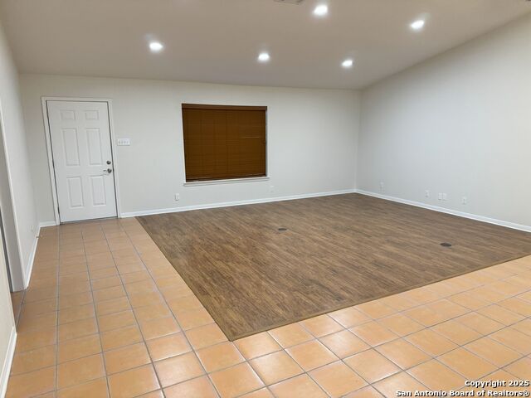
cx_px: 266
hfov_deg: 71.6
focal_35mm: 24
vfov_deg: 56.8
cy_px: 199
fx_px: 368
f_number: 1.78
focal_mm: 6.76
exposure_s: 1/120
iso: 200
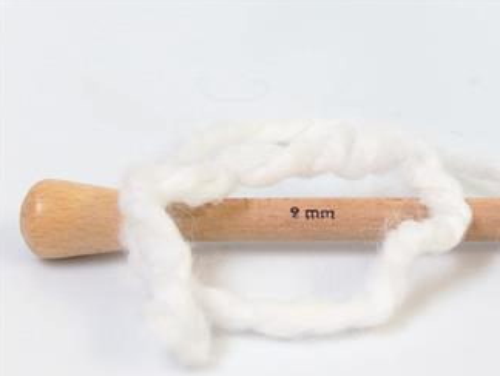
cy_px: 227
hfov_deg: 21.9
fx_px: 1287
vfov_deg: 16.6
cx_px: 302
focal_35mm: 89
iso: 200
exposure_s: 1/46.4
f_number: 2.9
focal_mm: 14.73
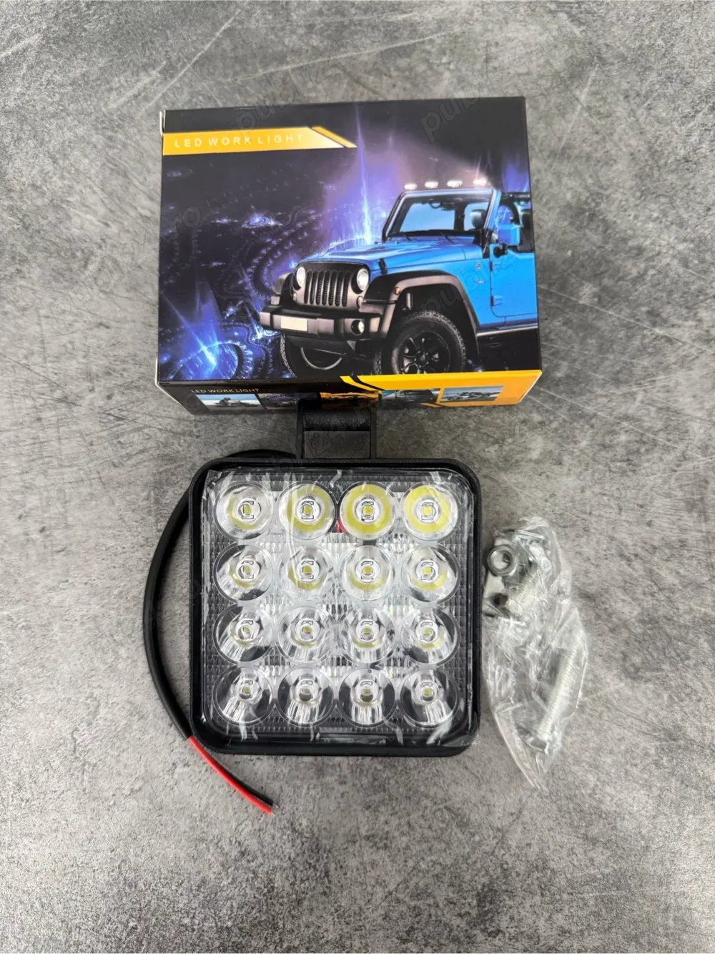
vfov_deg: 71.6
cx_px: 358
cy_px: 477
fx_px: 661
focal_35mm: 24
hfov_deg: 56.8
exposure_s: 1/50
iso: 320
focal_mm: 6.76
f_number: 1.78
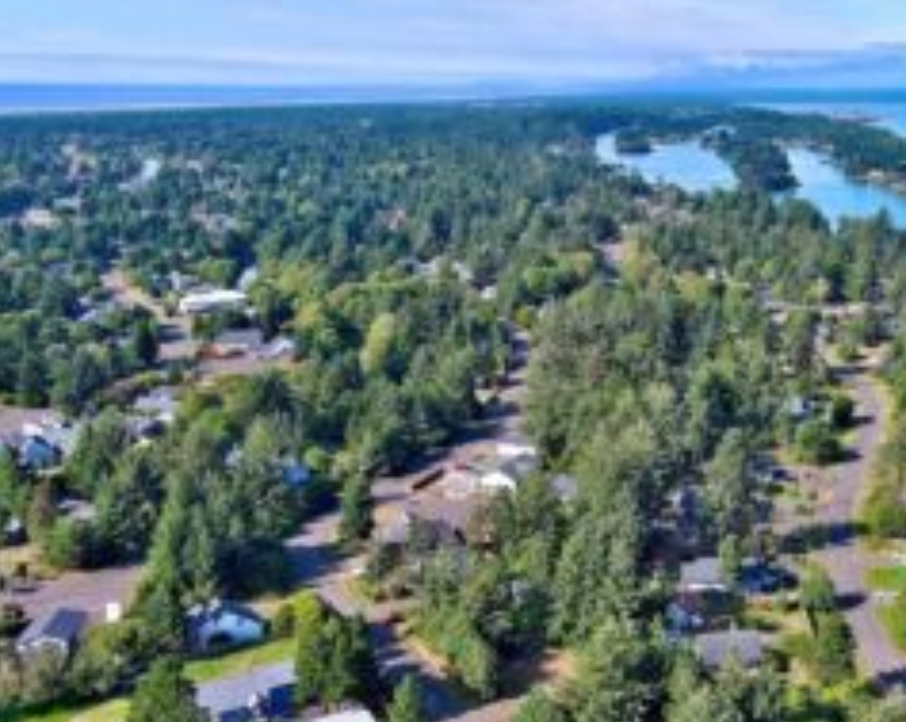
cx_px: 619
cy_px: 464
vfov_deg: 32.5
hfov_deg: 39.8
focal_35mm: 46
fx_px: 1232
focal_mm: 10.57
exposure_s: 1/858
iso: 100
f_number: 2.8
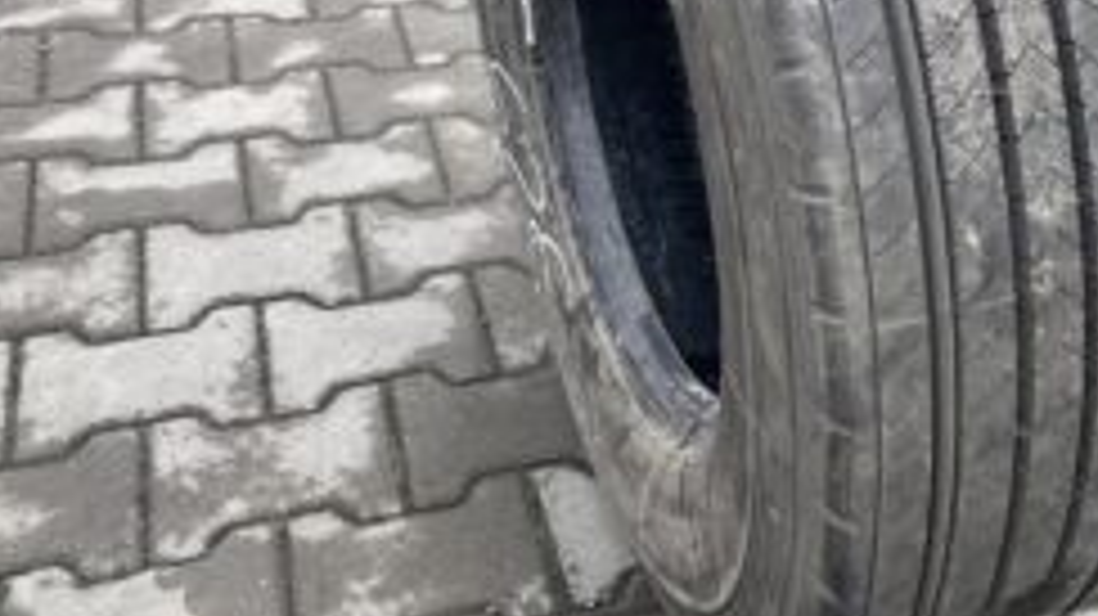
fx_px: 1455
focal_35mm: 50
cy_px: 47
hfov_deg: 39.3
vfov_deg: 23.2
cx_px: 914
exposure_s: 1/152
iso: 32
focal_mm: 4.25
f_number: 1.8
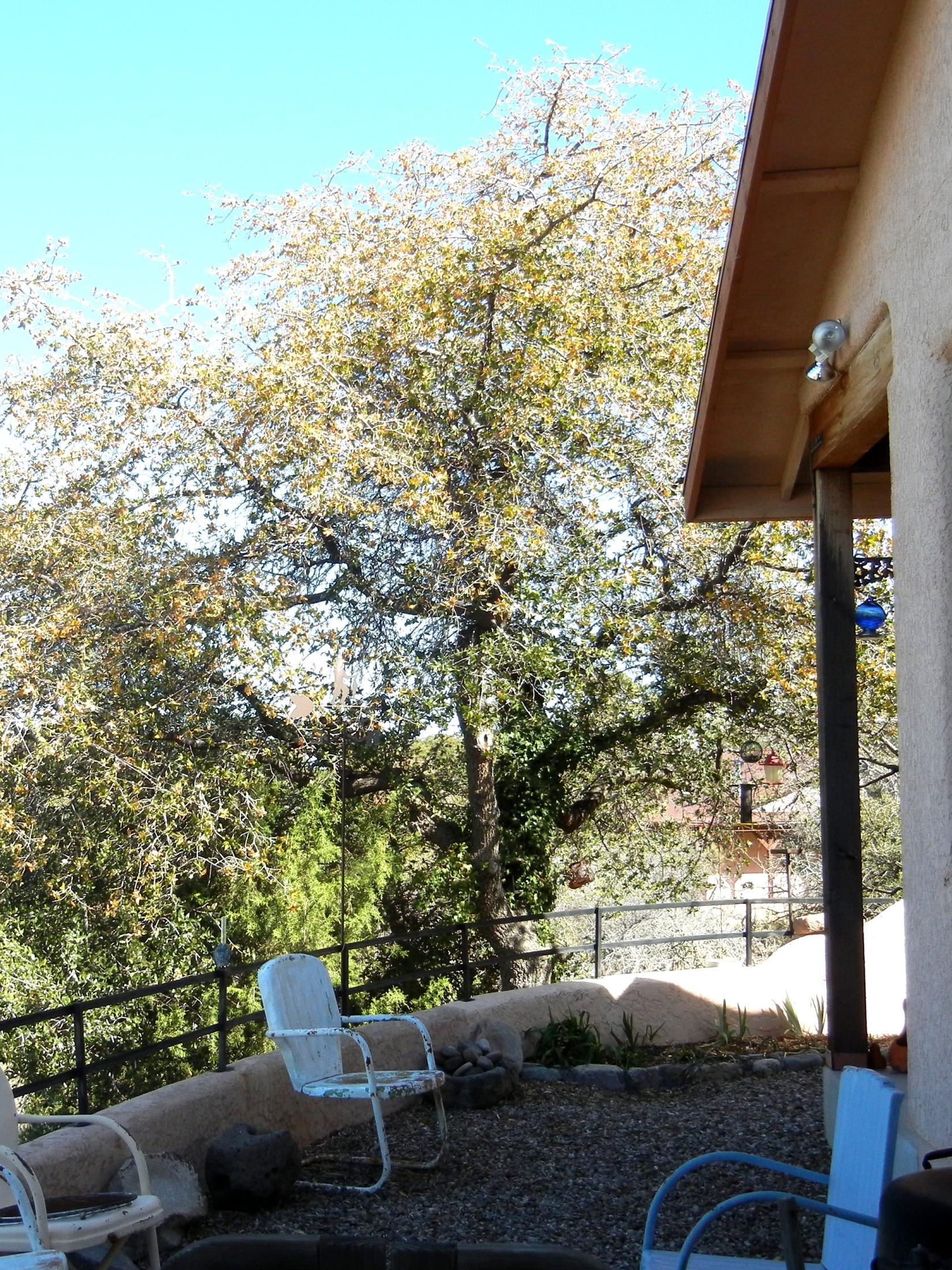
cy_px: 639
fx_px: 1687
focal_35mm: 46
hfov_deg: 31.2
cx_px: 284
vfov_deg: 41.2
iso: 160
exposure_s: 1/523
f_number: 3.6
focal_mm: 6.2
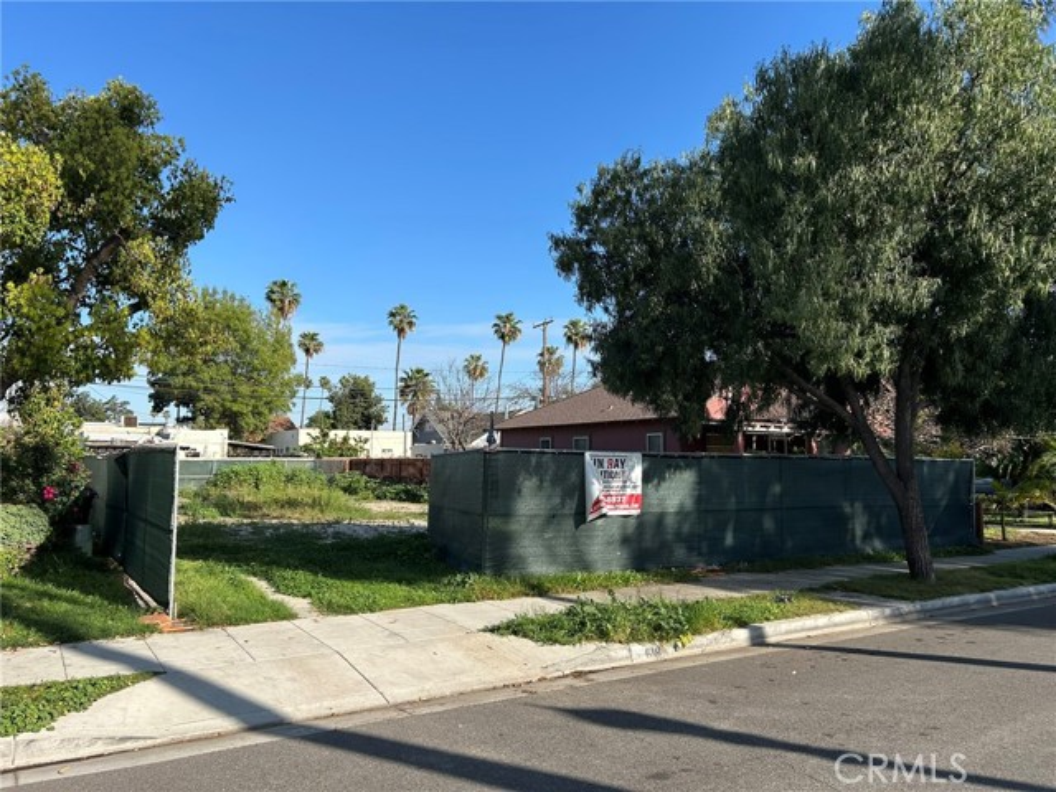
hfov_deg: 67.3
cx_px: 528
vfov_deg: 53.1
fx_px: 793
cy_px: 396
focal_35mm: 26
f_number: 1.5
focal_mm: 5.7
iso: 50
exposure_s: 1/2695
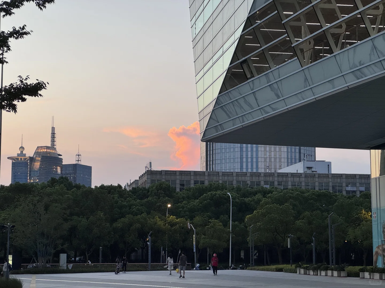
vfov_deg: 19.1
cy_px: 144
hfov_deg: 25.3
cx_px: 192
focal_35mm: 77
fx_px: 856
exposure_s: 1/99
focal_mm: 9
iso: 50
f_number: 2.8
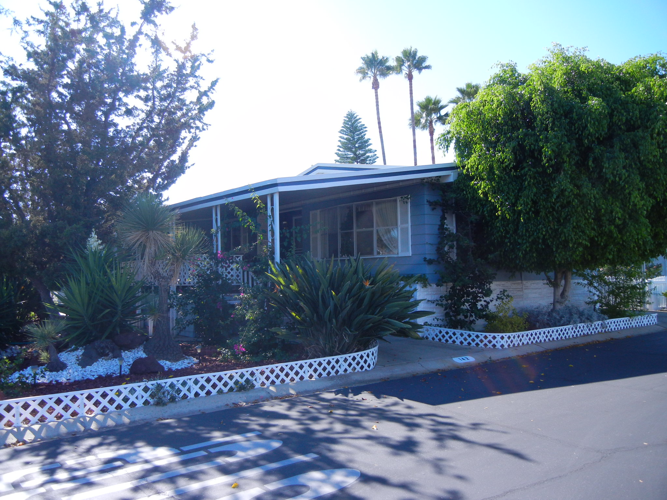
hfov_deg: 60.0
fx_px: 578
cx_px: 334
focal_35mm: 30
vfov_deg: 46.8
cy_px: 250
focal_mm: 5.4
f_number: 3.5
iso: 160
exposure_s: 1/573
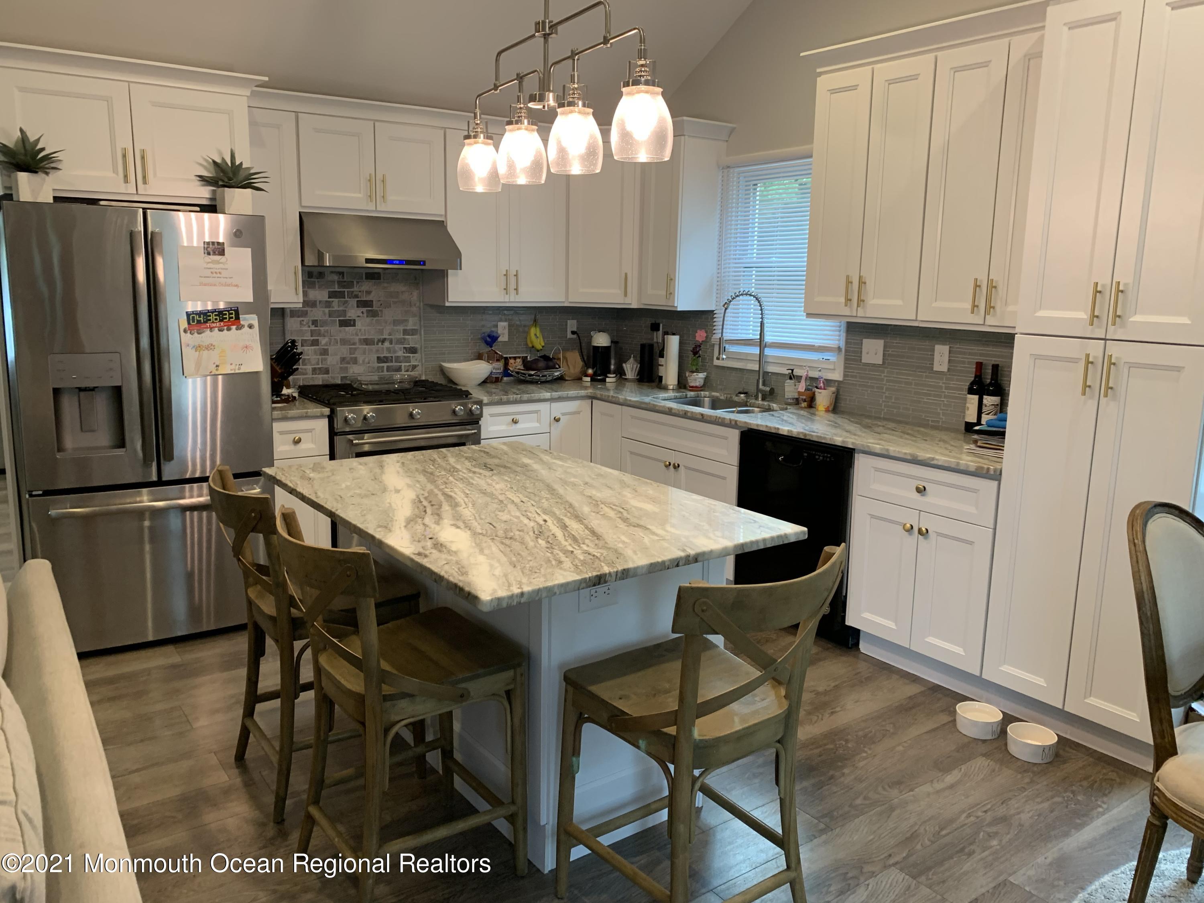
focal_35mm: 26
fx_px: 904
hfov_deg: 67.3
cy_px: 452
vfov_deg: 53.1
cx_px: 602
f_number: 1.8
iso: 125
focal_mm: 4.25
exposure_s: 1/60
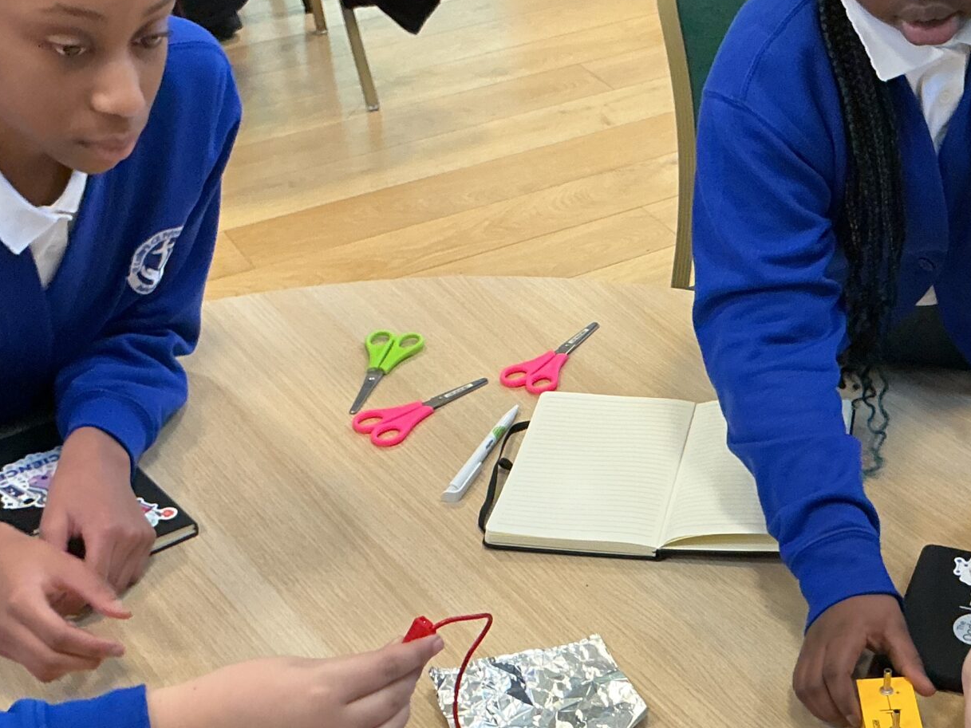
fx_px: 1711
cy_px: 511
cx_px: 760
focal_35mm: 61
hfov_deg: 31.0
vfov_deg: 23.9
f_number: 1.8
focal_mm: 3
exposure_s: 1/60
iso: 125
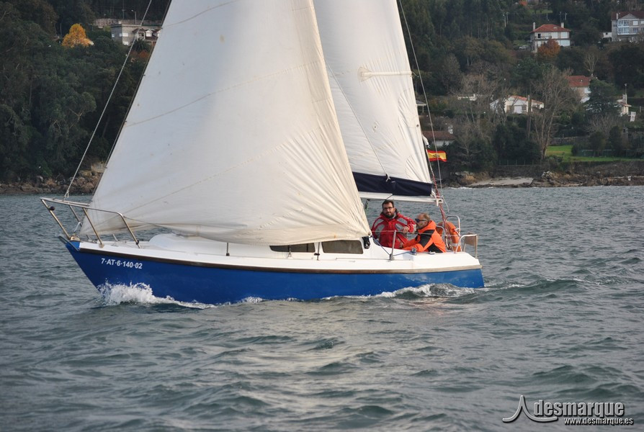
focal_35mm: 138
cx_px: 322
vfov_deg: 10.0
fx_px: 2474
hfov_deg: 14.8
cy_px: 216
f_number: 5.6
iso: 200
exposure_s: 1/500
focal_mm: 92
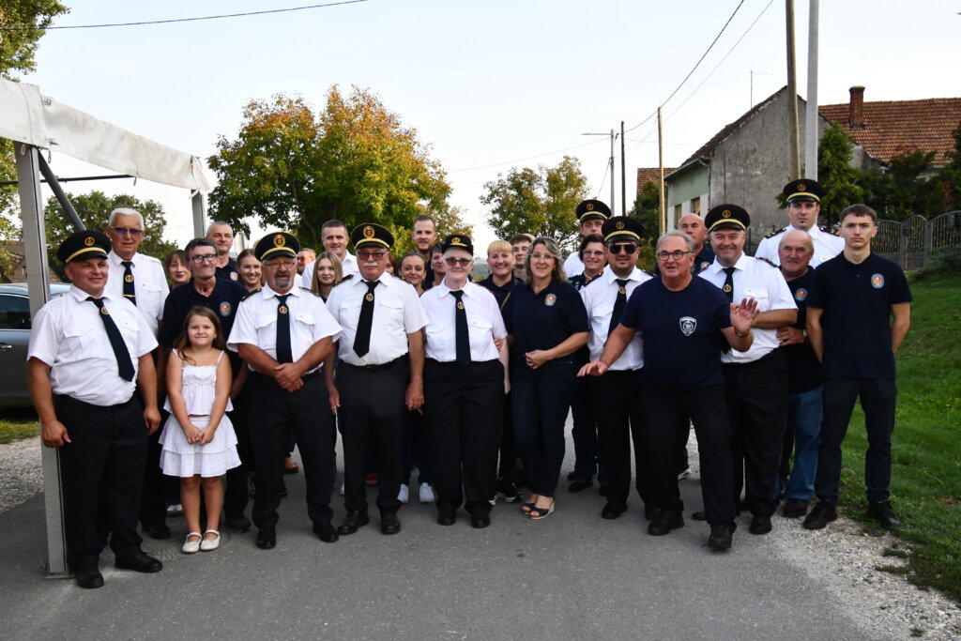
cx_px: 480
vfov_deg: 36.9
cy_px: 320
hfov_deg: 53.1
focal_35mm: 36
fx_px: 961
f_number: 13
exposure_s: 1/640
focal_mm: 24
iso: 3200
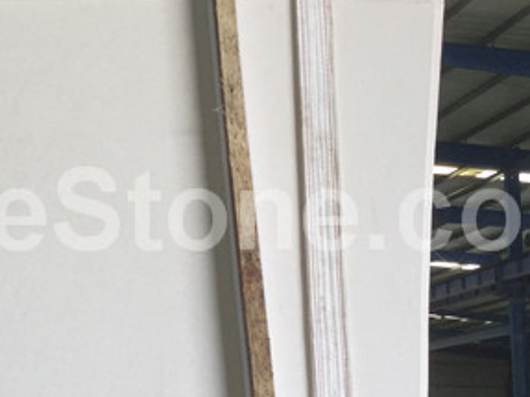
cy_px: 229
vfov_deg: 18.2
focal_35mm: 81
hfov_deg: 23.2
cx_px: 7
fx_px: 1240
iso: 32
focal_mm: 3.3
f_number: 2.4
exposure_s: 1/100
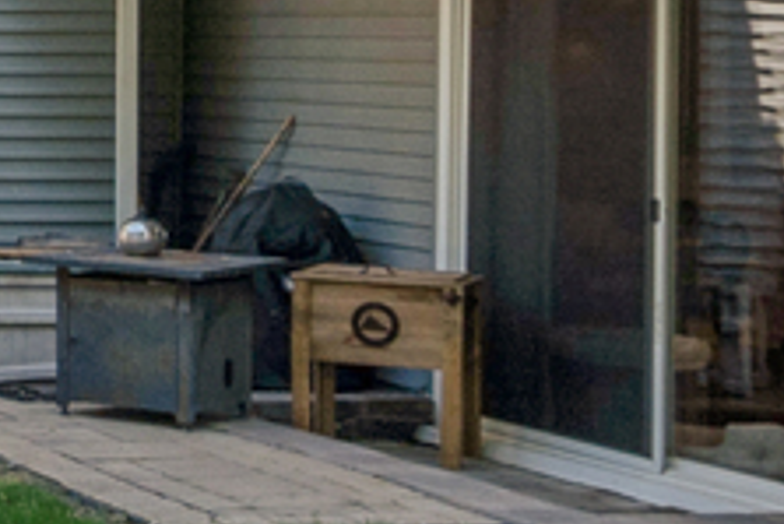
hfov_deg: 15.1
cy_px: 4
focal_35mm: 109
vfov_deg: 12.4
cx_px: -802
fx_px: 2375
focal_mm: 10
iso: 160
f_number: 7.1
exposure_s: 1/200
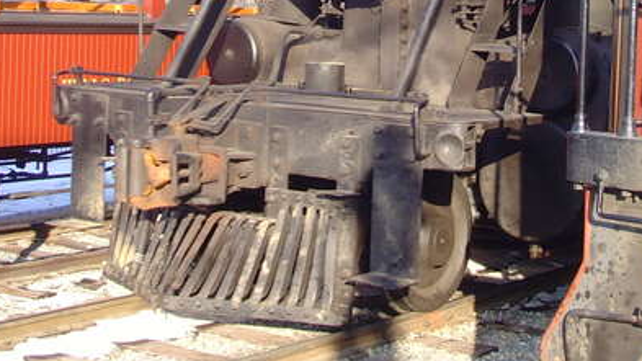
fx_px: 1413
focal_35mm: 83
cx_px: 371
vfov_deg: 14.2
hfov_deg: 25.6
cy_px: -56
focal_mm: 6.6
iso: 80
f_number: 3.5
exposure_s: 1/125
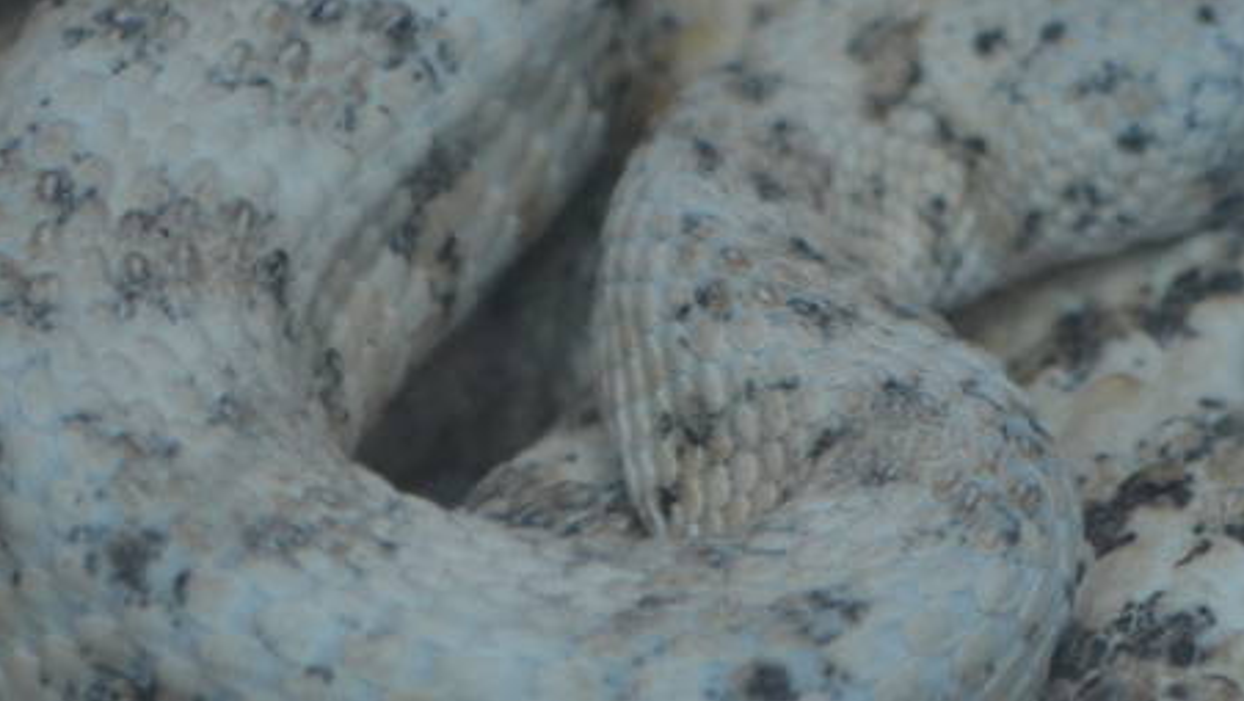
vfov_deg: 4.0
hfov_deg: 7.1
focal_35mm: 306
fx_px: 10092
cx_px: 830
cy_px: 287
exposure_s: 1/125
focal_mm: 55
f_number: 5.6
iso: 320
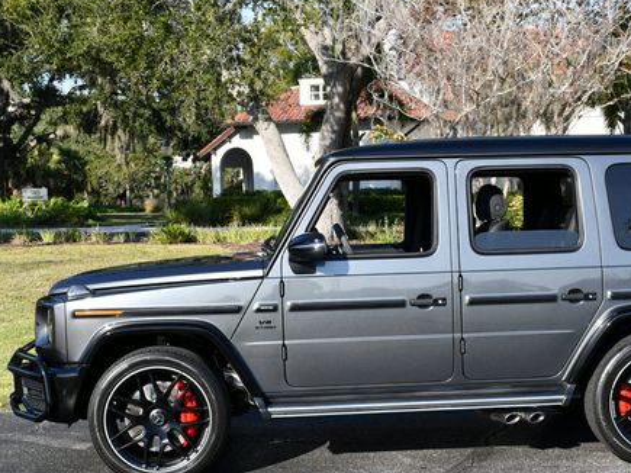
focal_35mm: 68
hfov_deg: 28.4
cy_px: 250
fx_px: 1239
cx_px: 416
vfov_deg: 21.6
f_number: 8
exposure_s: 1/250
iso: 125
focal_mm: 24
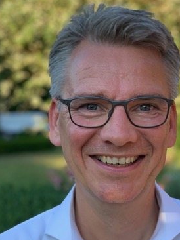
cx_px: 102
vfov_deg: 21.4
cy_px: 172
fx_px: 632
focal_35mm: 91
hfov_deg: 16.2
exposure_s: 1/122
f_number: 2.4
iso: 16
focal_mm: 6
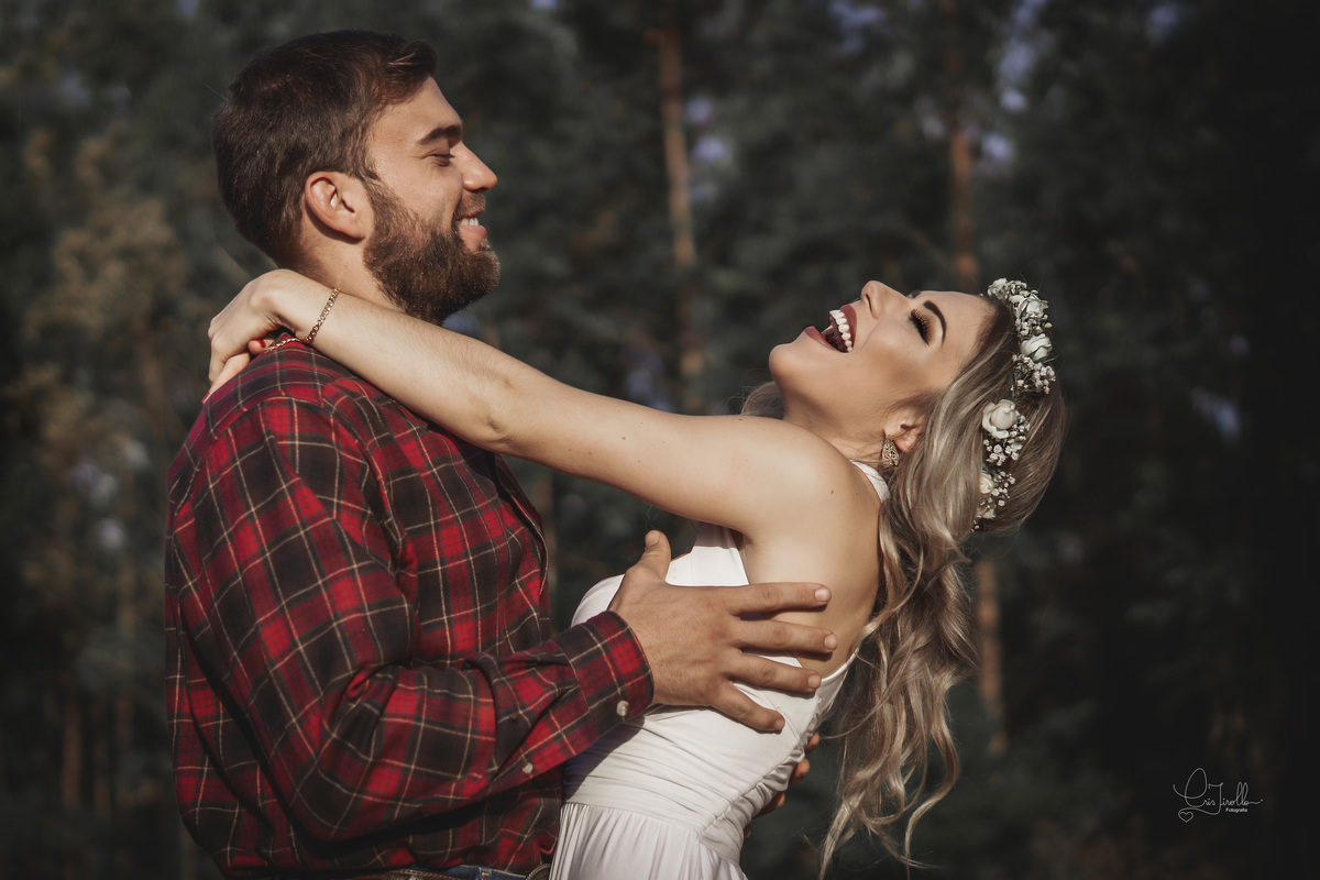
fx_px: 2750
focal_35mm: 75
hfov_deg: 27.0
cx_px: 660
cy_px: 440
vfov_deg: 18.2
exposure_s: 1/3200
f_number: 2
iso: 100
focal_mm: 50
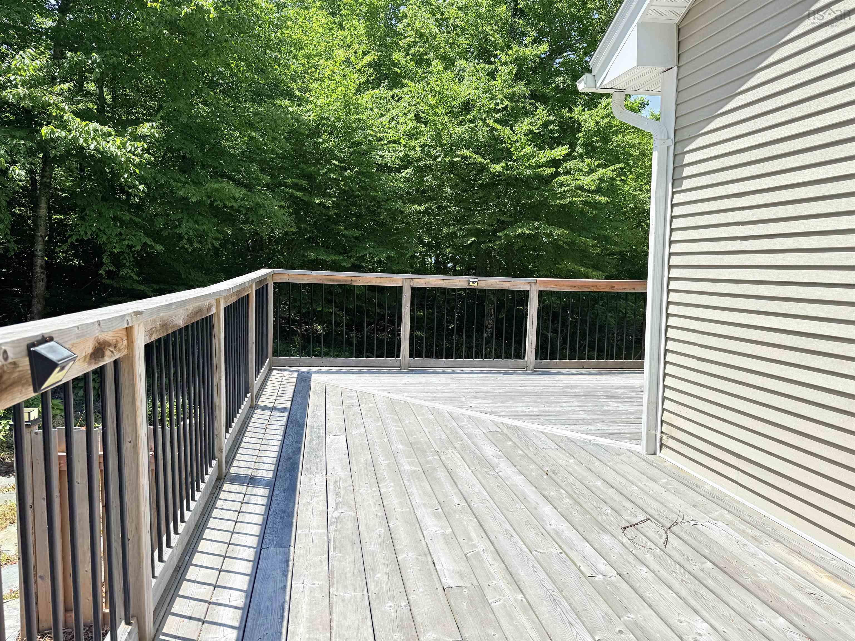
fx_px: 593
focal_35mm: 24
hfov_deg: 71.6
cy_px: 320
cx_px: 428
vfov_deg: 56.8
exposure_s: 1/4405
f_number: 1.78
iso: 80
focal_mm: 6.76
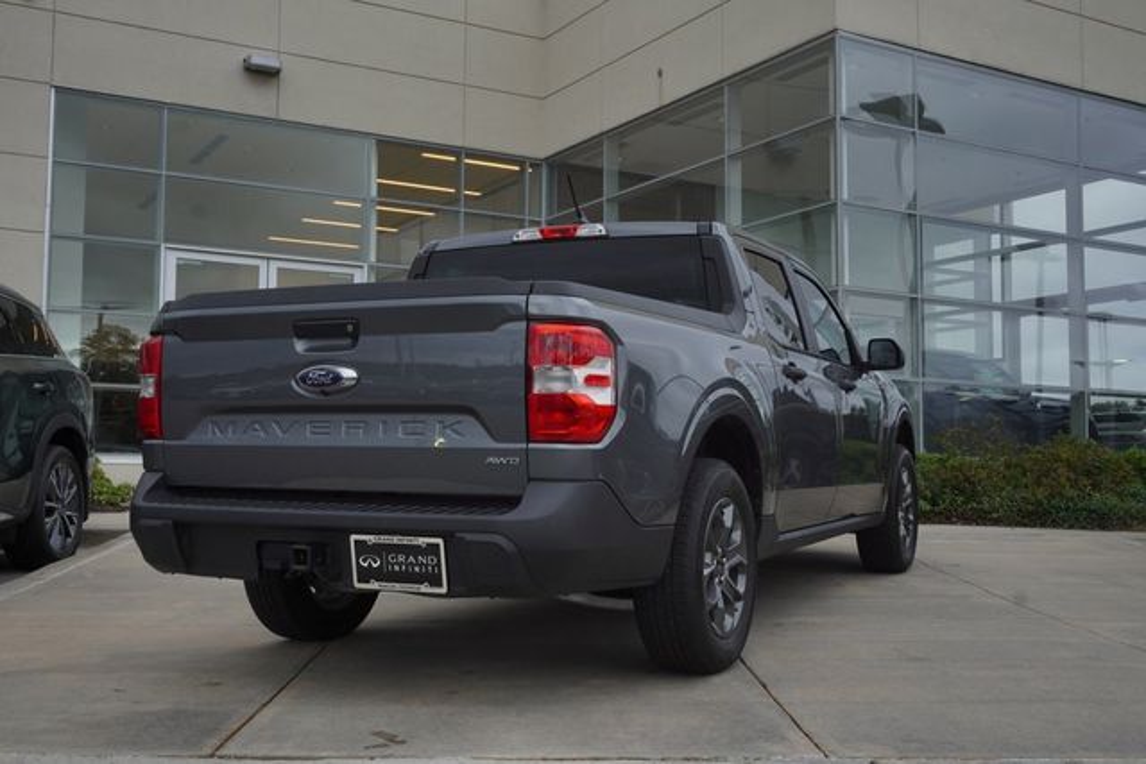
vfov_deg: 33.0
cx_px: 573
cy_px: 382
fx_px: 1289
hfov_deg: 47.9
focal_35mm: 40
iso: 160
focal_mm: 27
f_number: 13
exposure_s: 1/60
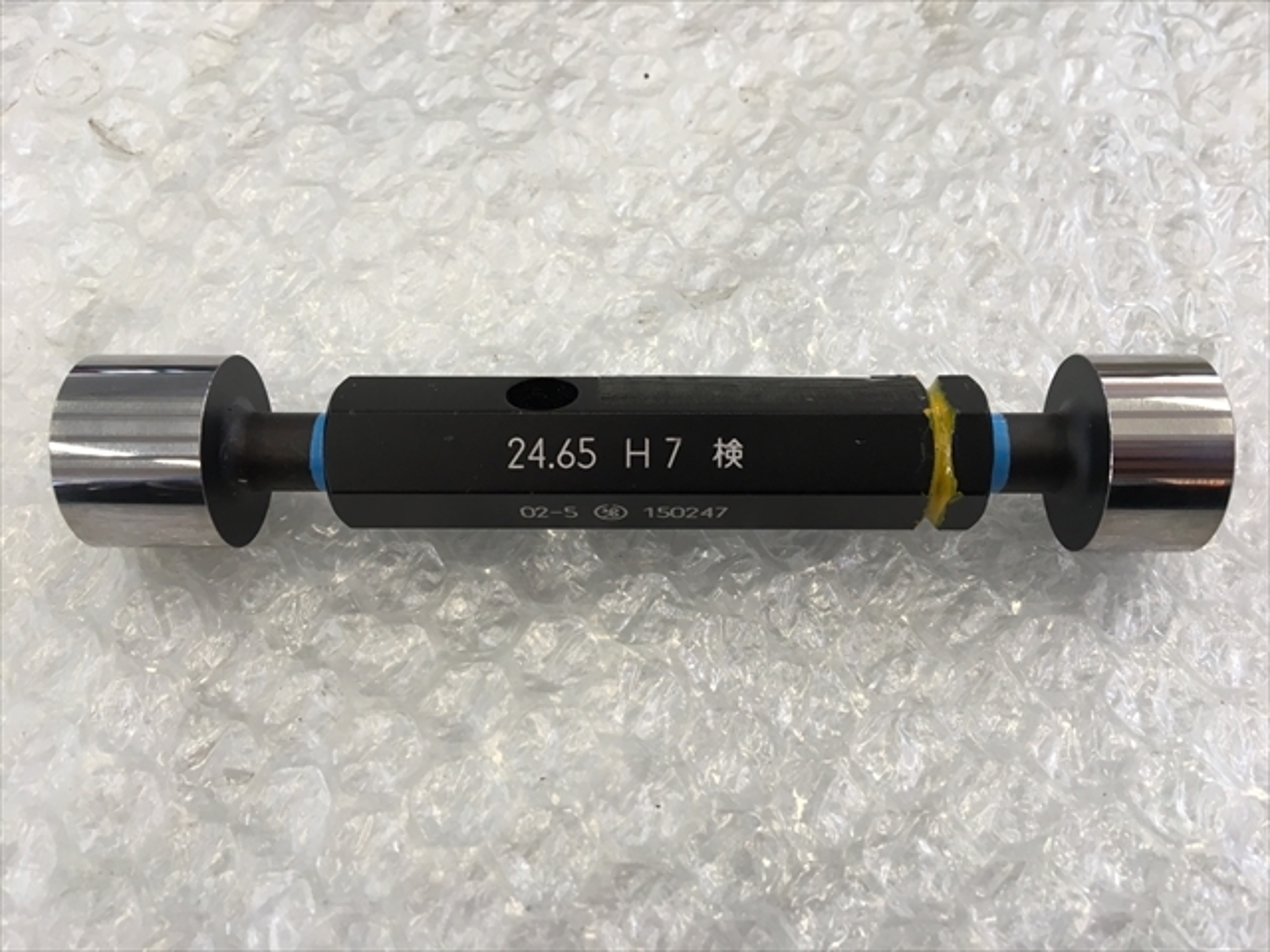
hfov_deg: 61.7
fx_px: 1064
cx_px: 635
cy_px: 476
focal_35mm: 29
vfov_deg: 48.2
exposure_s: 1/40
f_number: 2.2
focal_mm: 4.15
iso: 25
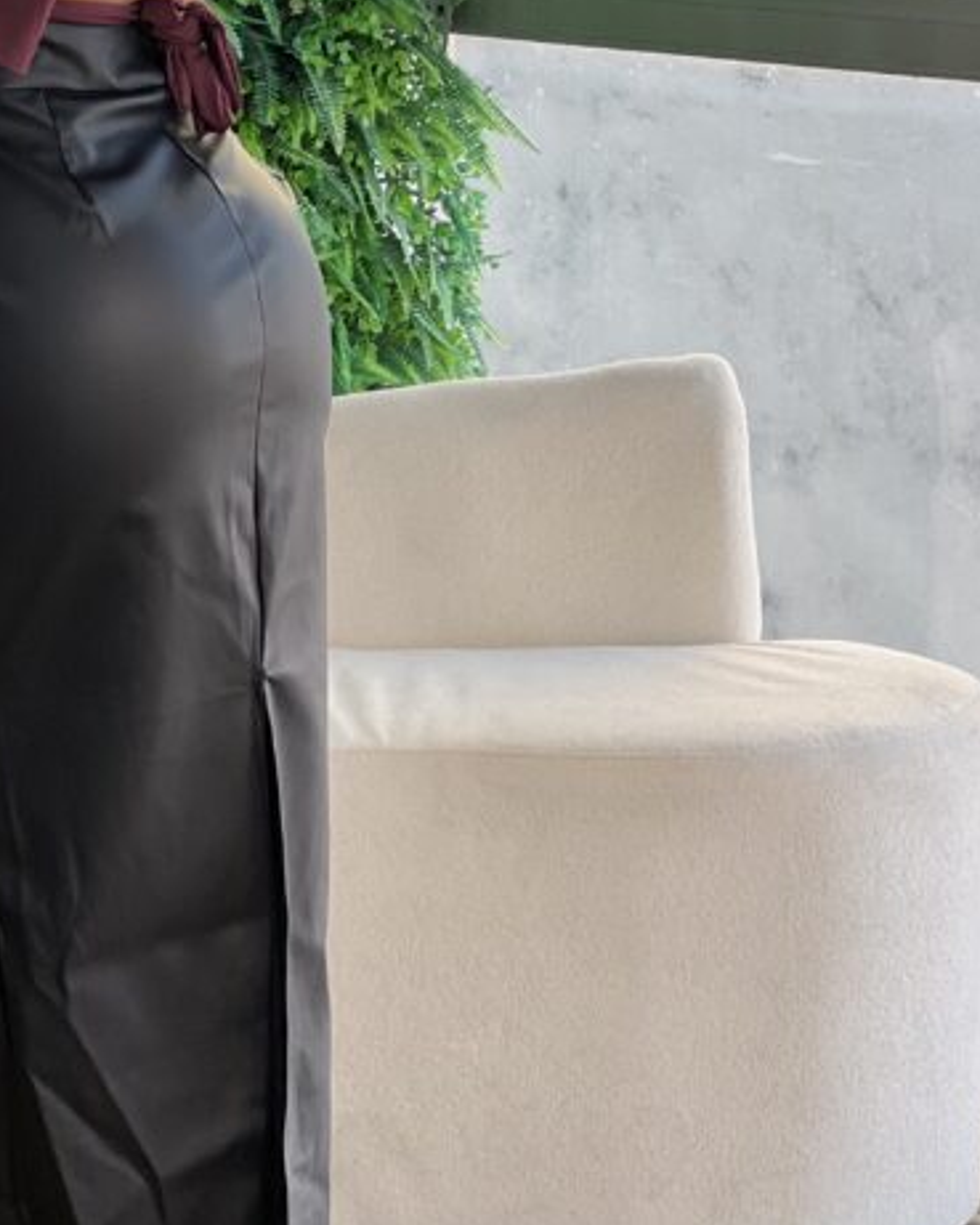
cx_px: 93
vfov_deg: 12.7
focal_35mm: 152
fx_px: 5509
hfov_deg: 10.1
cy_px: 371
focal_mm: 9
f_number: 2.8
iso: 80
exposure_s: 1/120
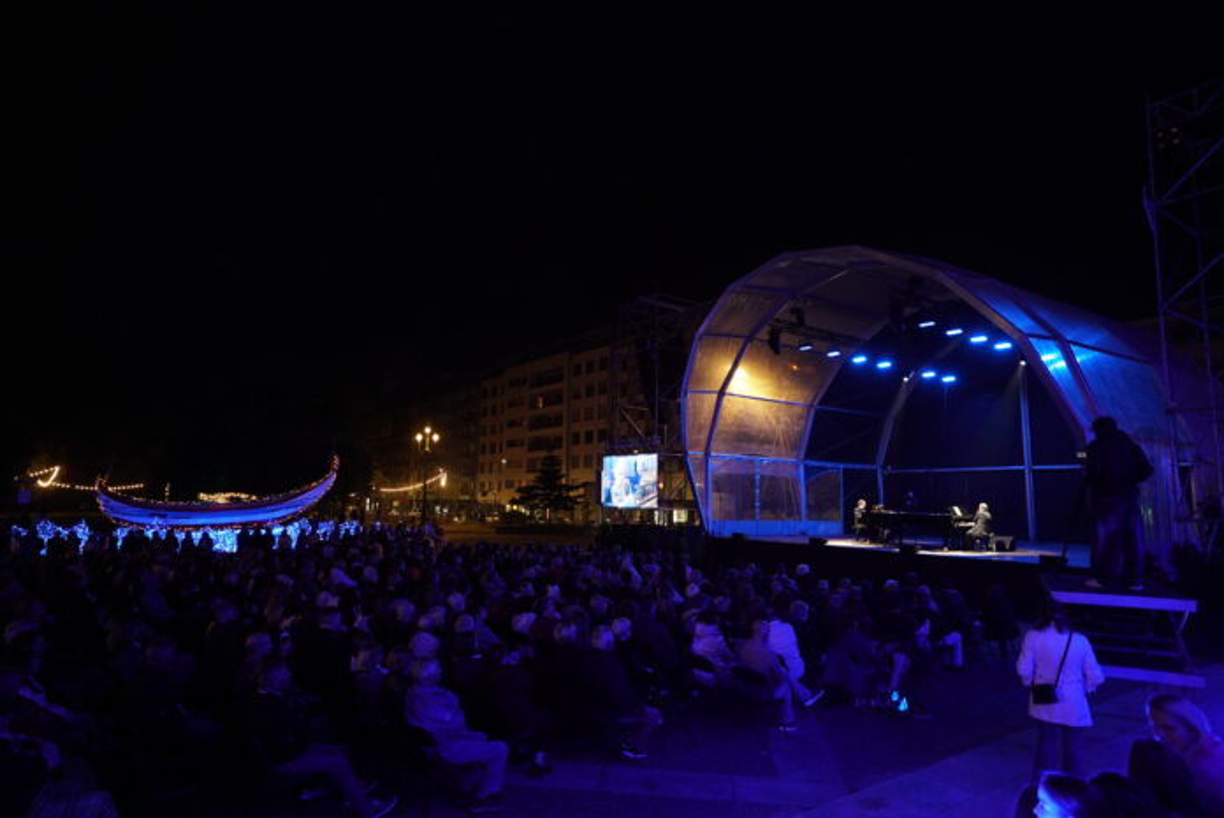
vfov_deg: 59.6
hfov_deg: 81.2
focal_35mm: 21
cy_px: 409
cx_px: 612
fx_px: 714
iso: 1250
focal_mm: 21
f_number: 2.8
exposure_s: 1/80
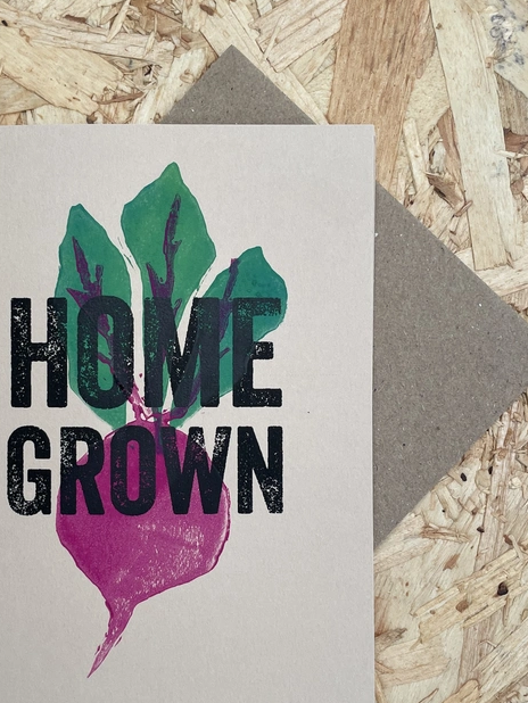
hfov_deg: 38.3
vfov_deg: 49.8
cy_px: 419
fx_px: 752
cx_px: 176
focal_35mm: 37
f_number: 1.6
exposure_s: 1/121
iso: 32
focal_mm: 4.2
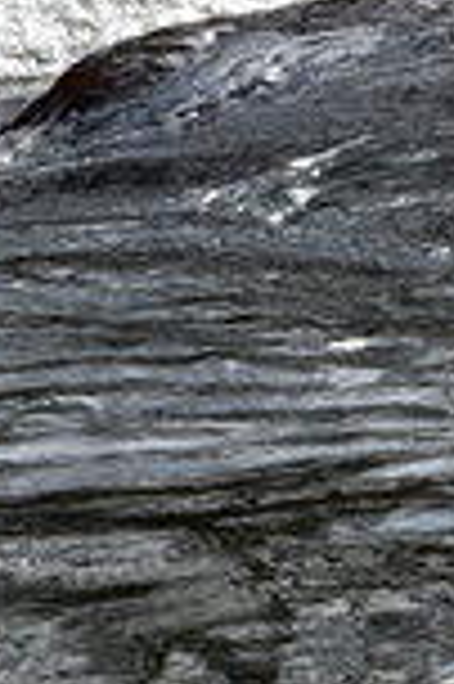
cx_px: -638
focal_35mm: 594
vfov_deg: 3.5
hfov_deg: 2.3
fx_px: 11254
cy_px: -297
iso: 400
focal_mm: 75
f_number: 10
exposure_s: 1/320
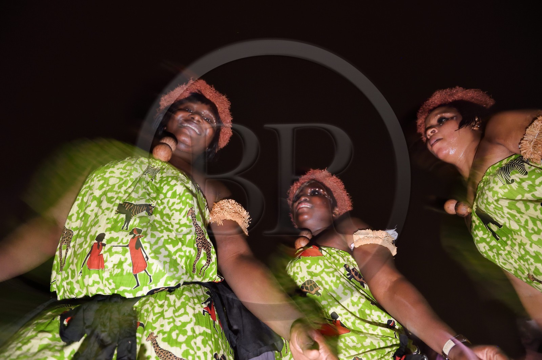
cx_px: 271
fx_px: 361
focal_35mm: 24
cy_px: 180
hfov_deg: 73.8
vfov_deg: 53.1
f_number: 4
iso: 3200
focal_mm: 24
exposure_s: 1/5
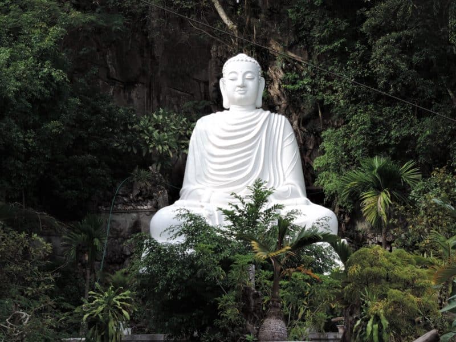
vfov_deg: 19.6
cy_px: 171
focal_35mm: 75
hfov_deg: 26.0
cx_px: 228
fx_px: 988
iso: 80
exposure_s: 1/200
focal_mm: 13.3
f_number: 3.9
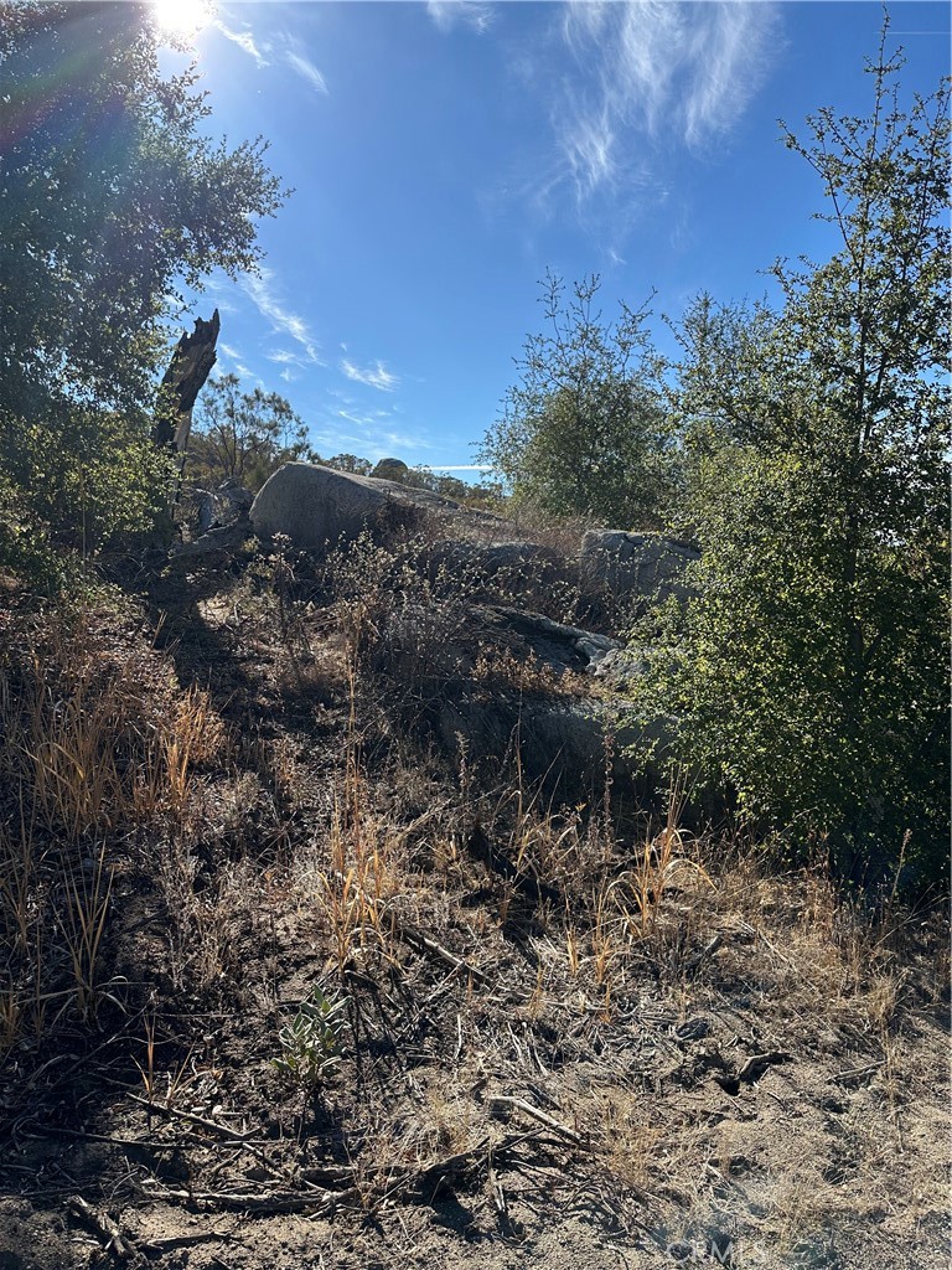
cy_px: 635
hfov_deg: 56.8
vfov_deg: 71.6
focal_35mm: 24
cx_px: 476
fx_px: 880
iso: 80
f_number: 1.78
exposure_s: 1/3861
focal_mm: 6.86
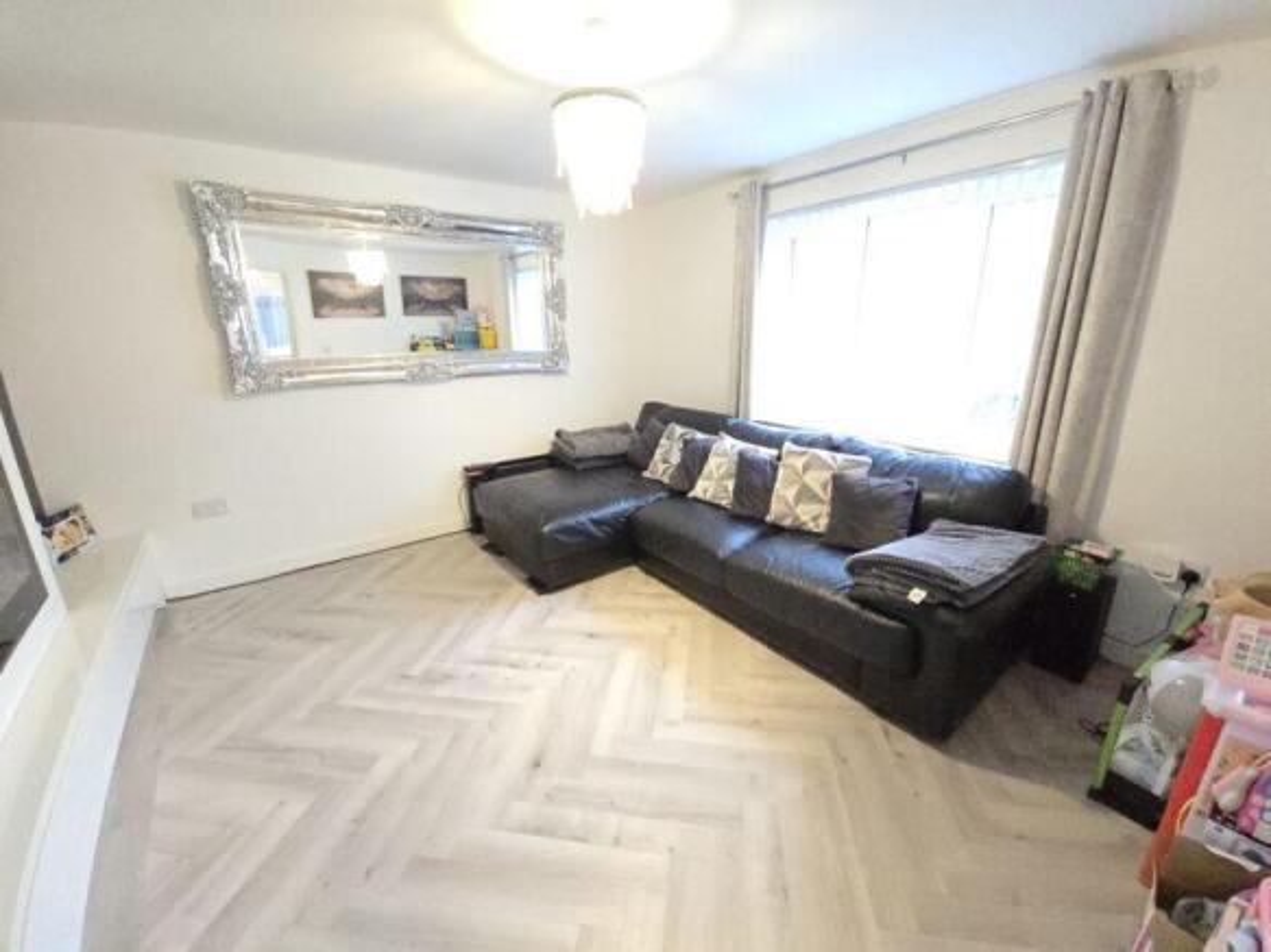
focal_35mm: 13
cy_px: 476
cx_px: 636
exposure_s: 1/50
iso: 1600
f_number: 2.2
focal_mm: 2.2
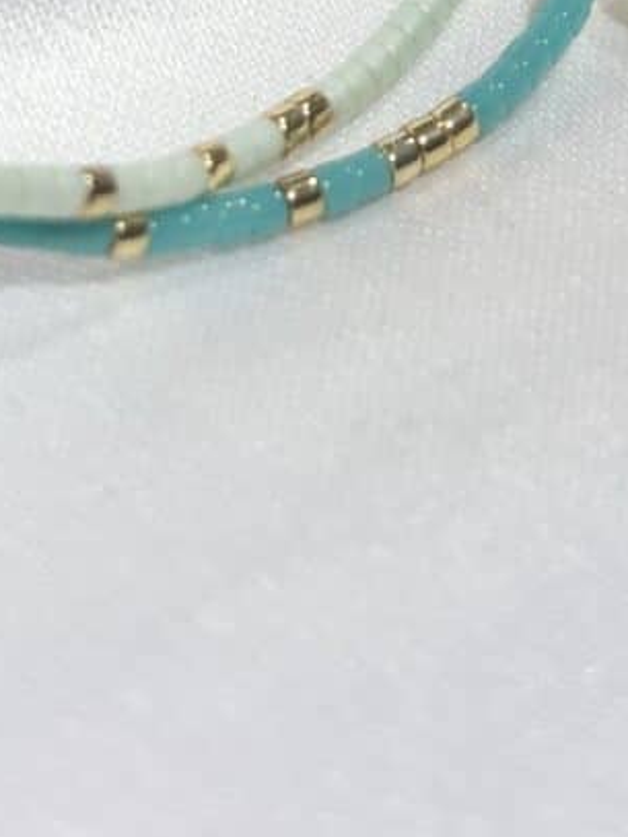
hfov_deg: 11.3
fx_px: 3165
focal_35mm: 131
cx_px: 449
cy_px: -186
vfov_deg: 14.5
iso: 32
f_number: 1.6
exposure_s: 1/347
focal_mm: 5.96
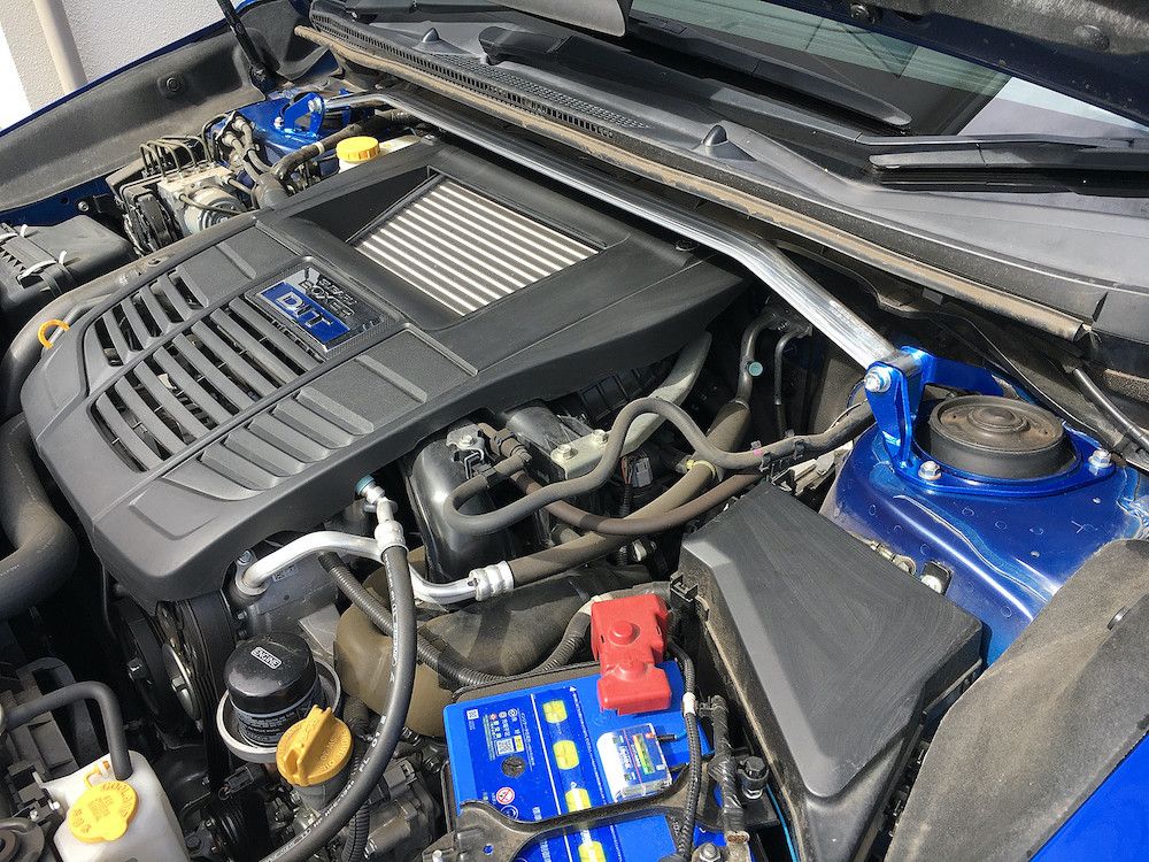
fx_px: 963
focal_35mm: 29
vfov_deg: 48.2
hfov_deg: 61.7
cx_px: 574
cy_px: 431
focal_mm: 4.15
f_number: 2.2
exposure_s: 1/337
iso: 25
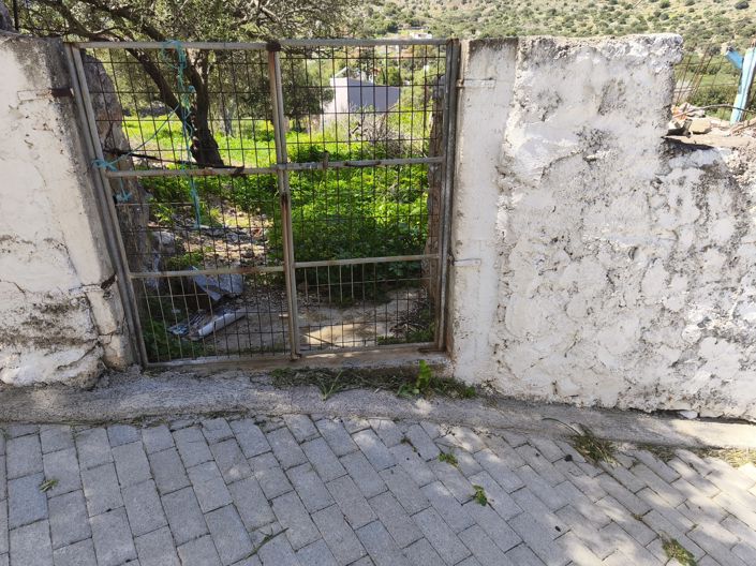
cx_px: 378
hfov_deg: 74.0
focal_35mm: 23
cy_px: 283
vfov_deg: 58.8
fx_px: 502
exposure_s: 1/1245
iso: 80
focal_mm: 5.35
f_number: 1.7
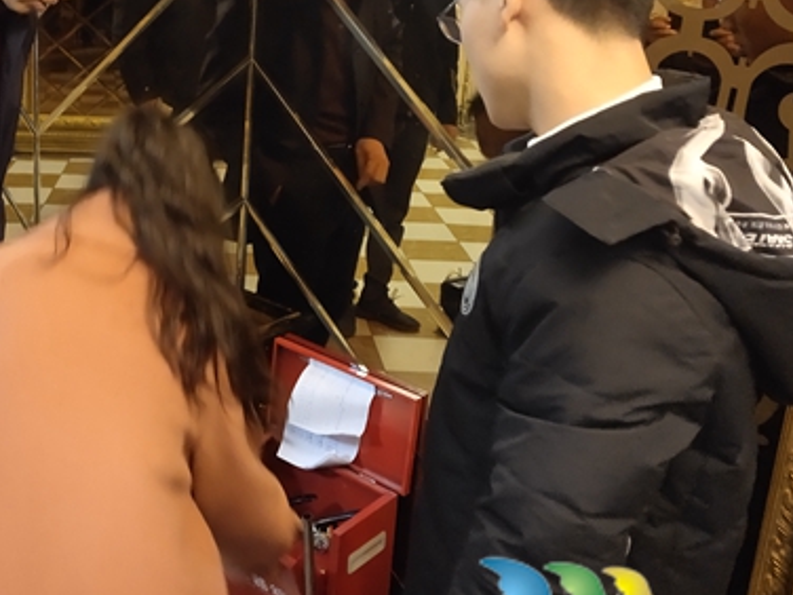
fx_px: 1168
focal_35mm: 51
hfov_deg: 36.9
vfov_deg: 28.4
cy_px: 209
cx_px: 240
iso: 856
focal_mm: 4.35
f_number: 1.8
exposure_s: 1/17
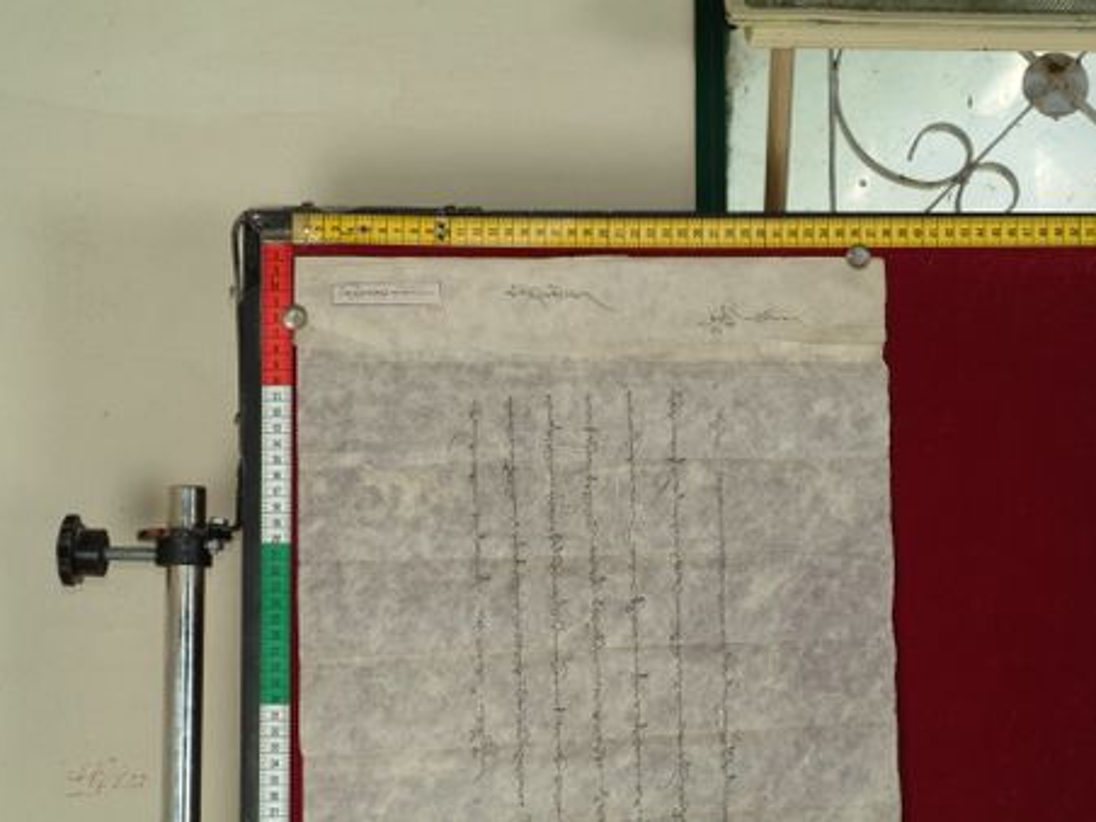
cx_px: 570
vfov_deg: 15.3
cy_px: 409
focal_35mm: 97
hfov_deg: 20.3
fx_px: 3057
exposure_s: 1/20
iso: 160
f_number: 13
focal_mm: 59
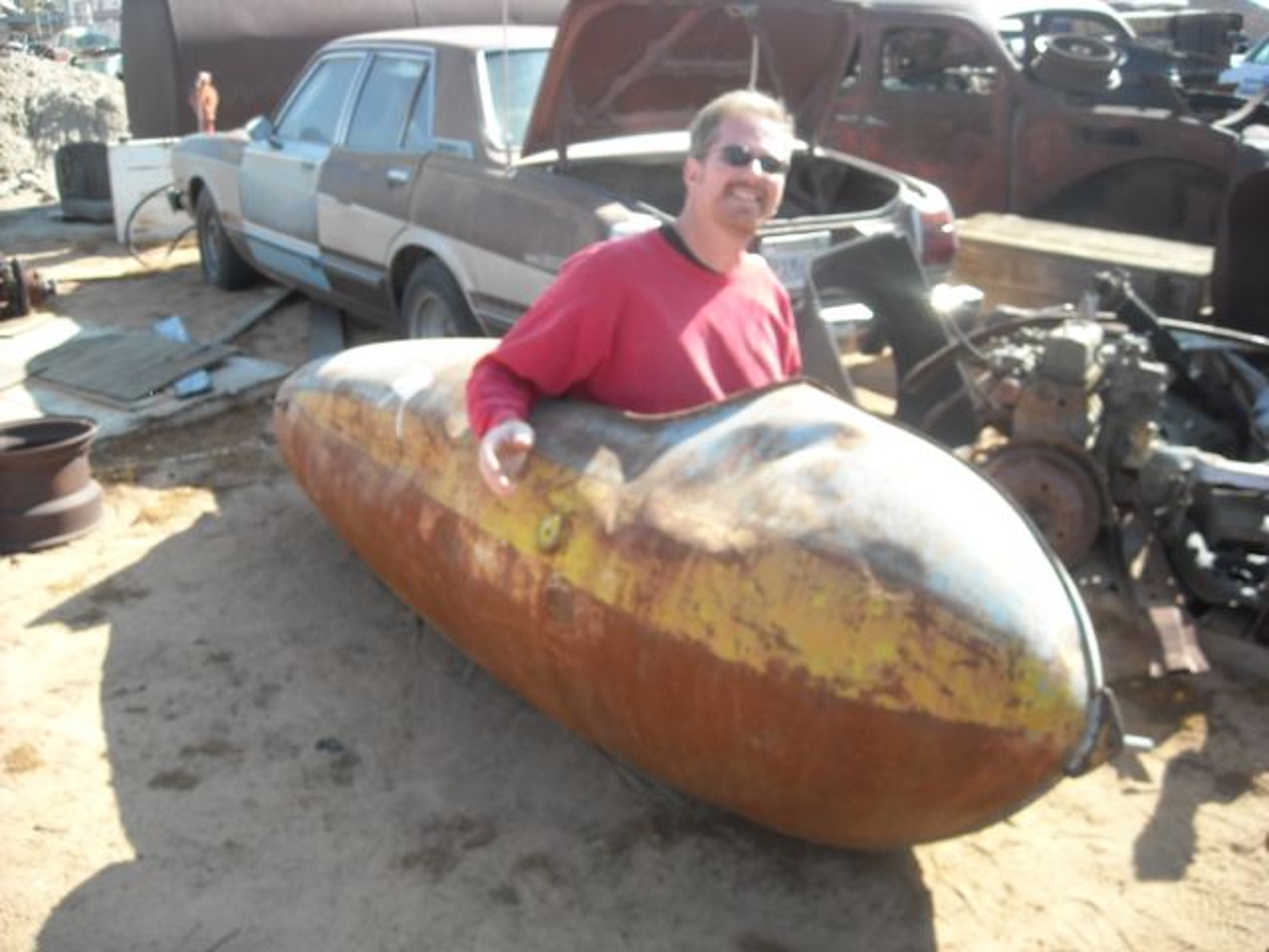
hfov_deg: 52.6
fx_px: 1283
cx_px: 634
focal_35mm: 35
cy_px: 476
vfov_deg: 40.7
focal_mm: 5.7
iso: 64
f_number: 2.8
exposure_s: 1/260
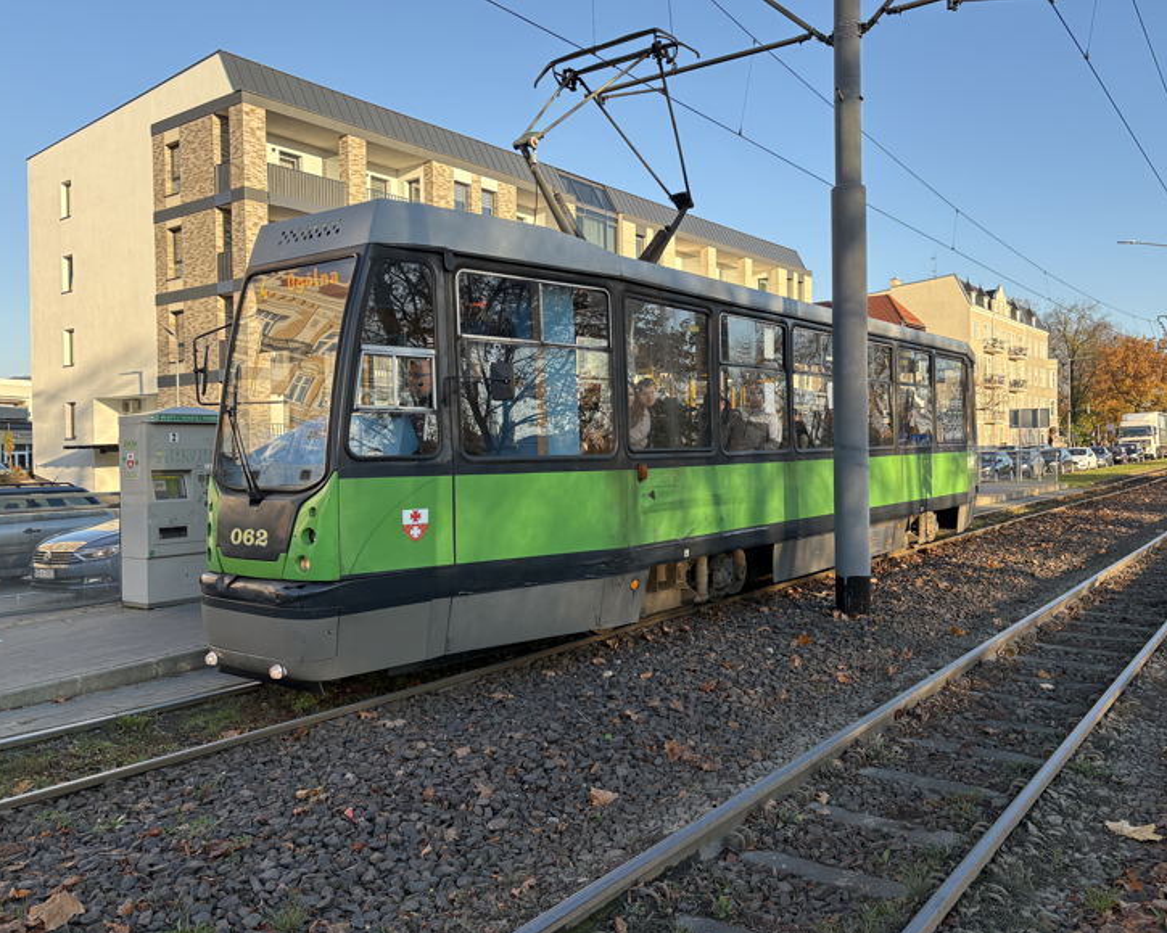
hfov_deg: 62.1
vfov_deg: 51.5
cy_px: 457
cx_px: 628
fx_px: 967
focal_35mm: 28
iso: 50
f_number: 1.6
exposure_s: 1/920
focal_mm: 5.96
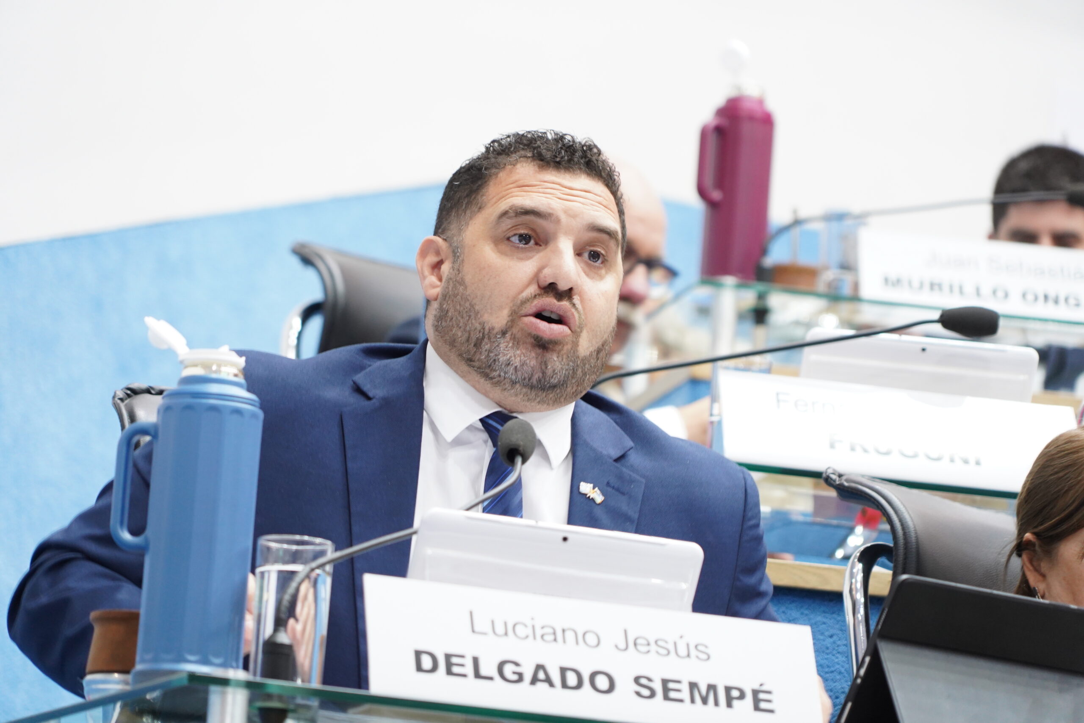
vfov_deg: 5.7
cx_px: 542
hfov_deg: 8.6
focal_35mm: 240
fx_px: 7227
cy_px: 362
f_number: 6.3
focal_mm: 240
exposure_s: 1/50
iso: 2500
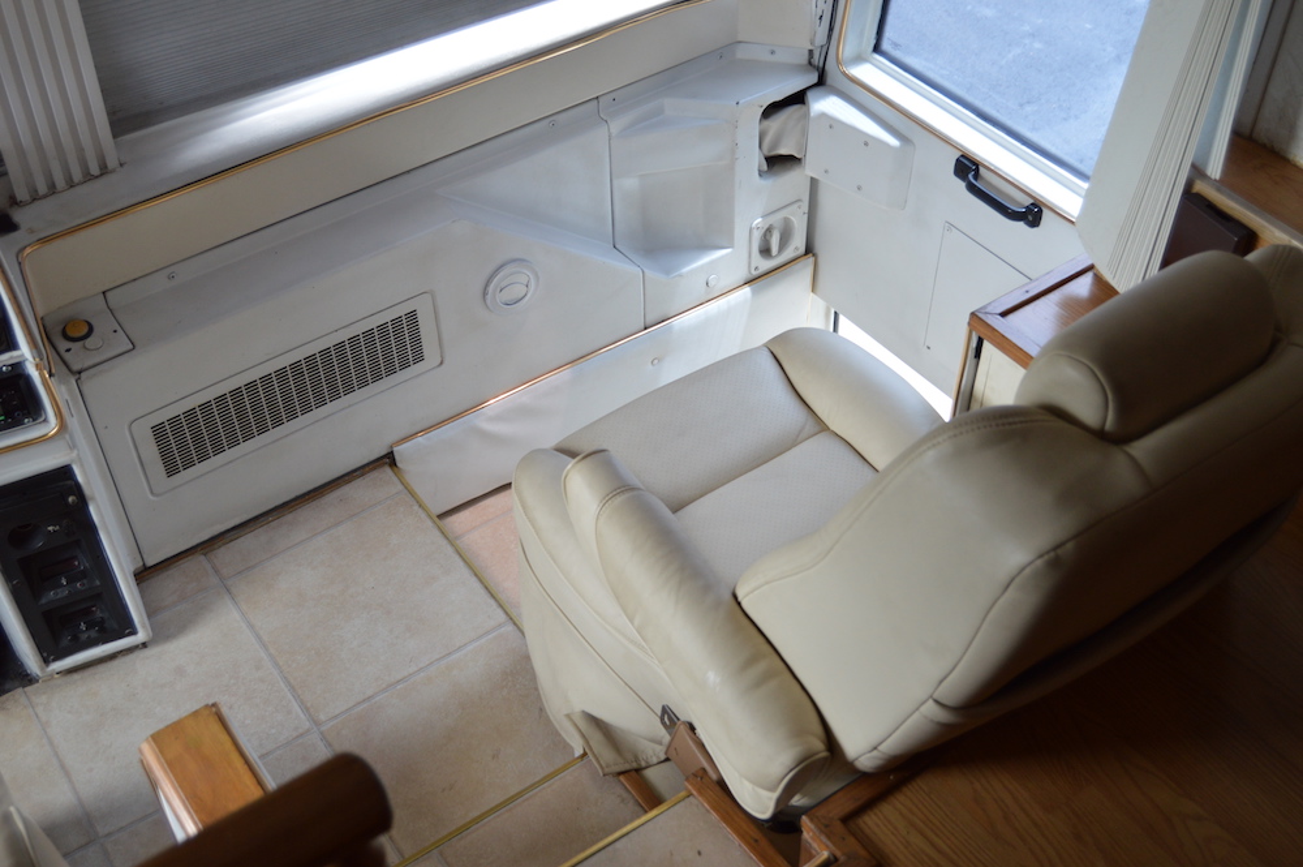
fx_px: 1519
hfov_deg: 46.4
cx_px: 652
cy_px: 434
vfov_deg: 31.8
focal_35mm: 42
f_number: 4.5
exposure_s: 1/80
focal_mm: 28
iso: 400
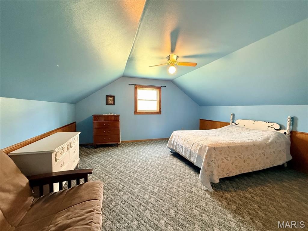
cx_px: 154
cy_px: 116
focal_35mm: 14
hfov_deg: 102.1
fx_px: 125
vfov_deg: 85.7
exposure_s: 1/60
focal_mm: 2.22
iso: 640
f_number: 2.2
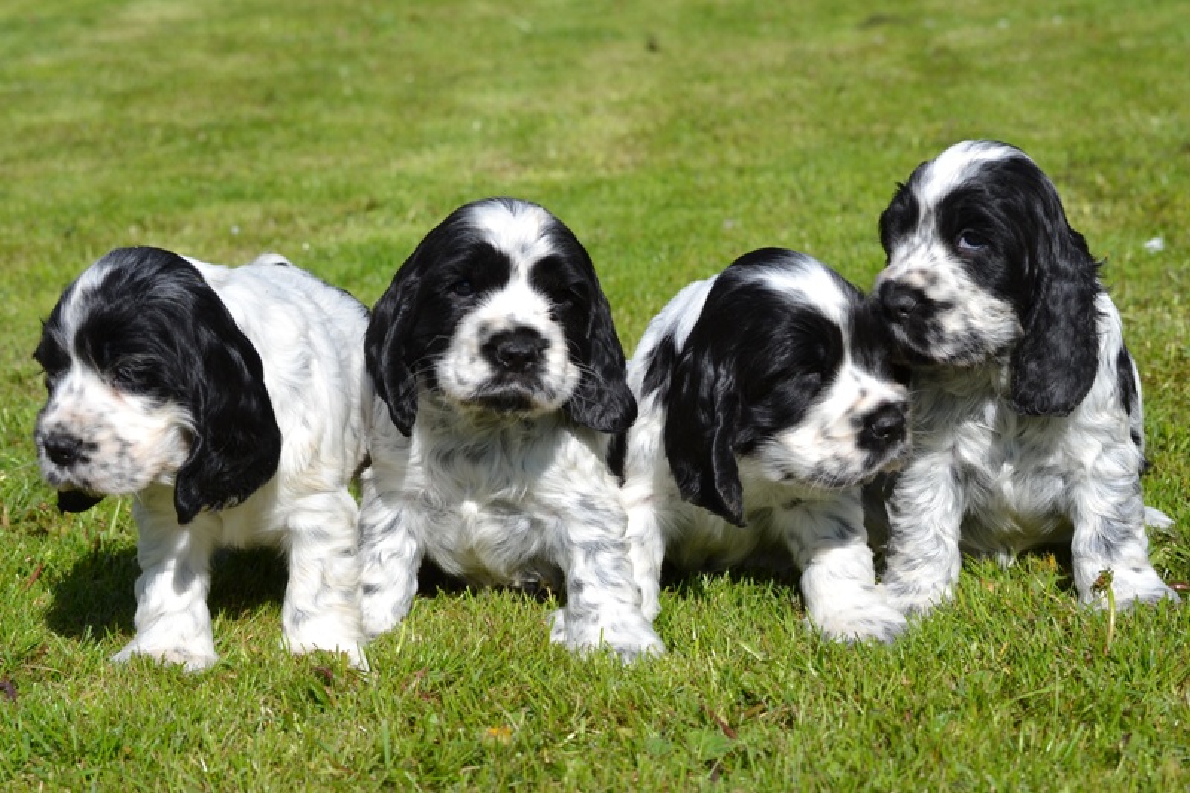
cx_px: 595
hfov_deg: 24.6
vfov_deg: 16.5
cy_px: 396
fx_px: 2726
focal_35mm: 82
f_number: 9
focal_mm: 55
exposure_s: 1/320
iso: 100
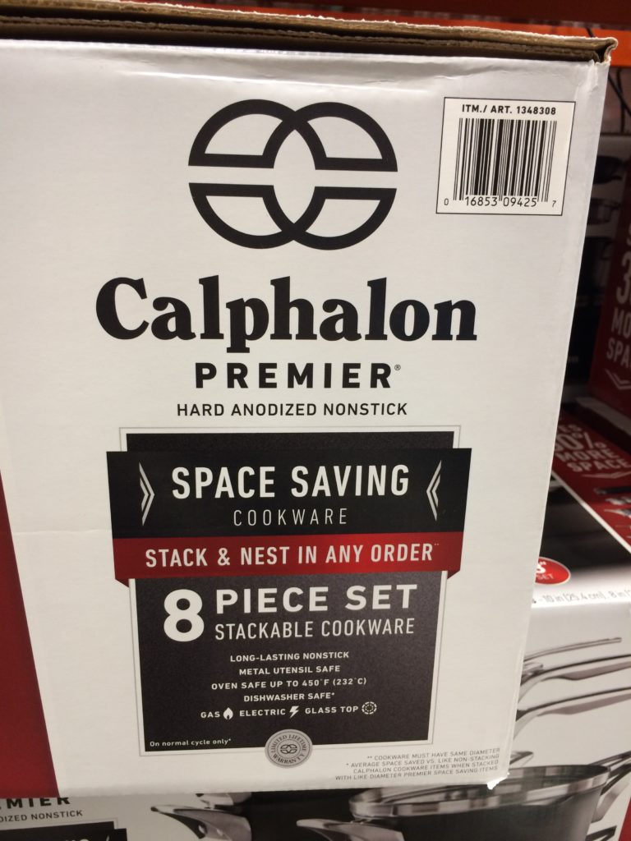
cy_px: 420
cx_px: 316
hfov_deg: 48.2
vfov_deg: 61.7
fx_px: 705
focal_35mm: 29
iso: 125
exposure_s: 1/33
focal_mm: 4.15
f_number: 2.2
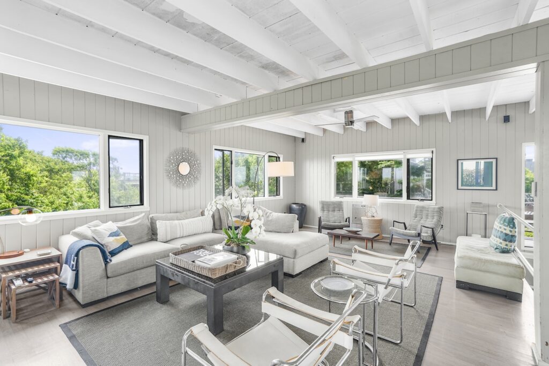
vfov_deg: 73.8
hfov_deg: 96.7
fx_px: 244
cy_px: 183
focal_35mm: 16
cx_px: 274
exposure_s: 1/15
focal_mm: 16
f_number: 11
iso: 500
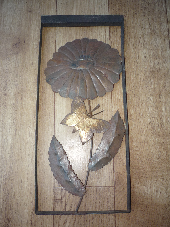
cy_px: 114
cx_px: 85
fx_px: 210
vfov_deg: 56.8
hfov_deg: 44.2
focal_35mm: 32
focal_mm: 5.2
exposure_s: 1/30
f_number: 3.3
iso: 100
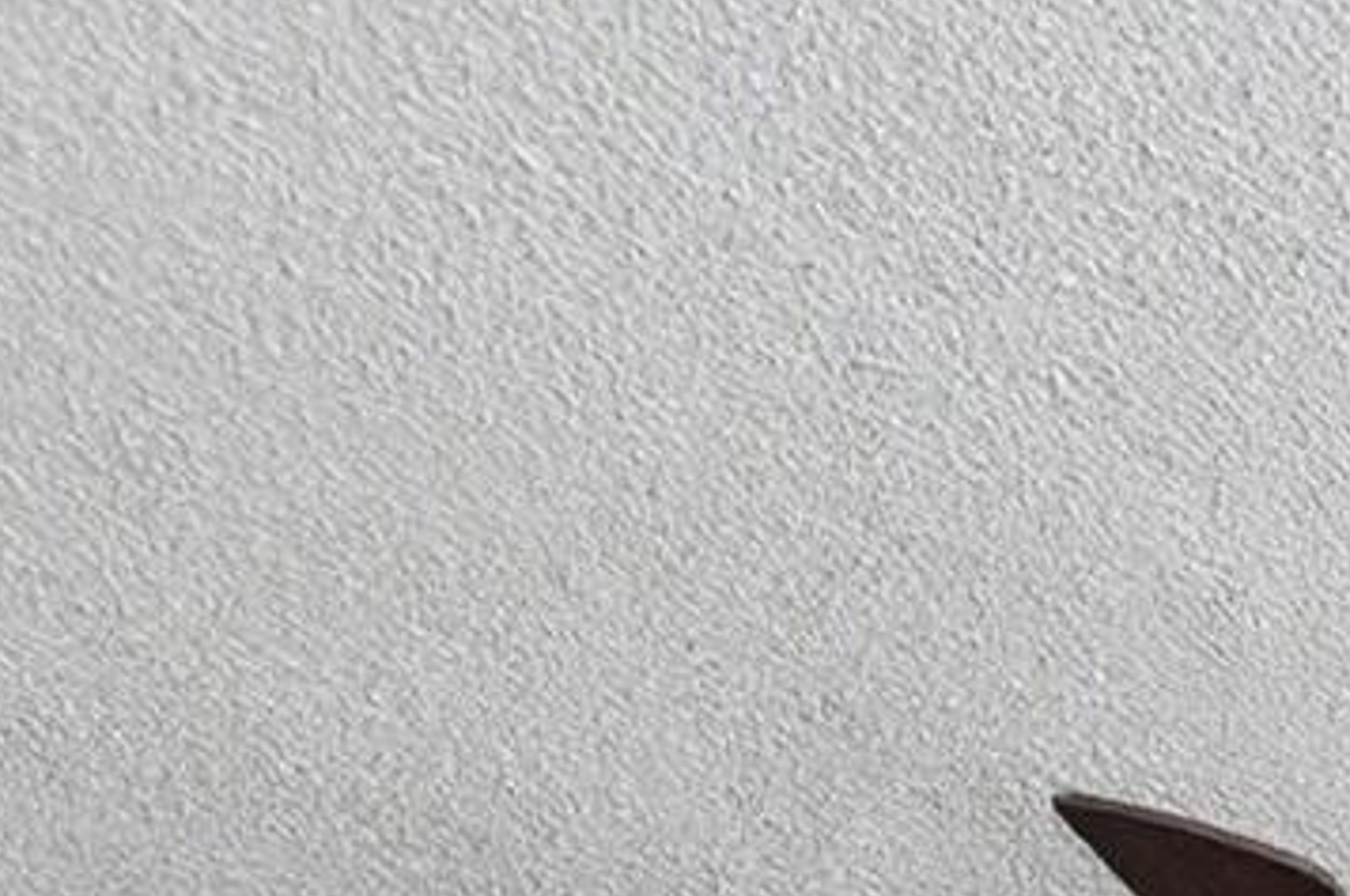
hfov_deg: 14.3
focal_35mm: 84
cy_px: 2446
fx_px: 3146
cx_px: 3362
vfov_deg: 11.6
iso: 100
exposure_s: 1/50
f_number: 4
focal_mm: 10
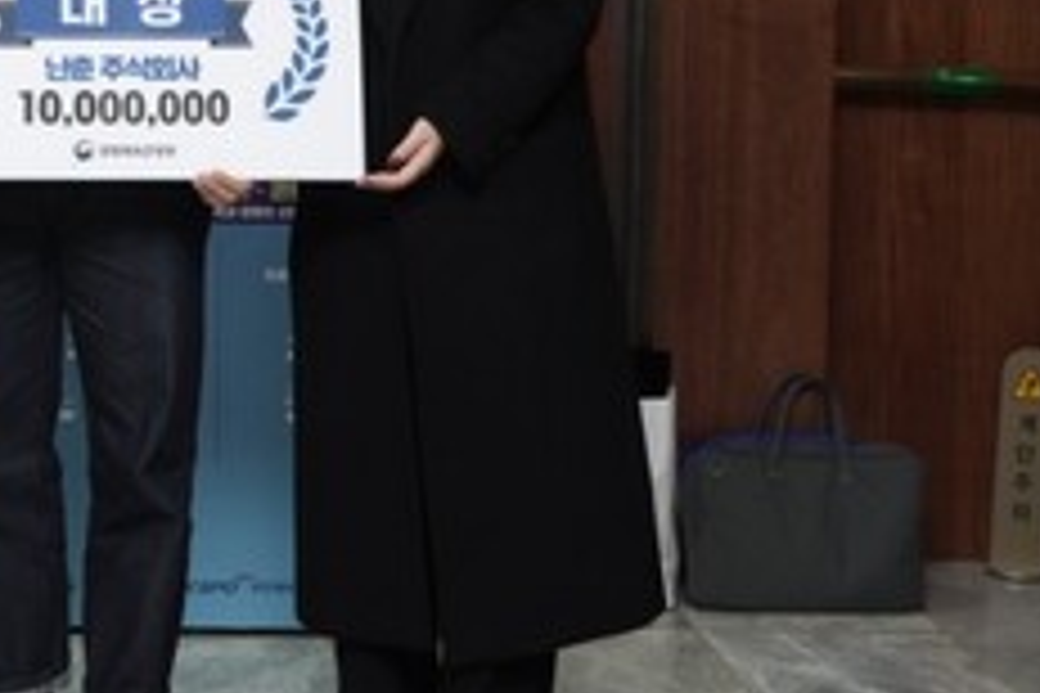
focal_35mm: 91
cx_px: -95
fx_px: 2629
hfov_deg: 21.3
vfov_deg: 14.8
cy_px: 47
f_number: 5.6
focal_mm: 35
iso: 3200
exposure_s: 1/200
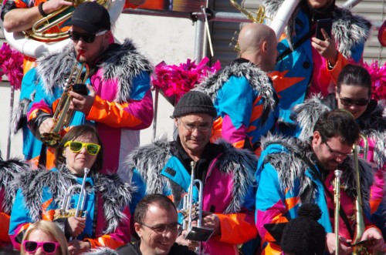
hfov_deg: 6.9
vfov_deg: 4.6
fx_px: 3210
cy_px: 128
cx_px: 193
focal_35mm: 300
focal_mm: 200
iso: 200
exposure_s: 1/250
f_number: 11
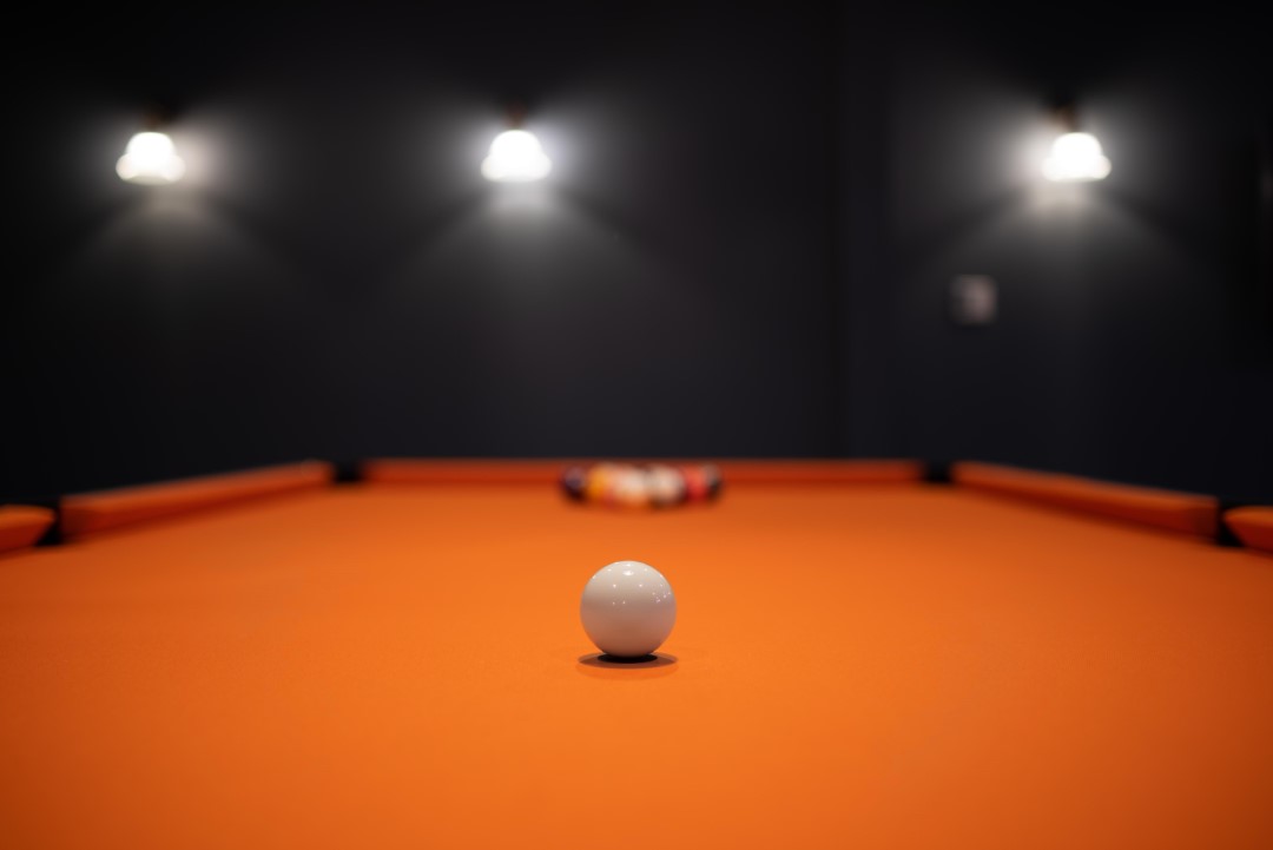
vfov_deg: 37.9
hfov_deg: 54.4
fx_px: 1238
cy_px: 425
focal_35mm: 35
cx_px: 636
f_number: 1.8
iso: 100
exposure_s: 1/15
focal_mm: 35
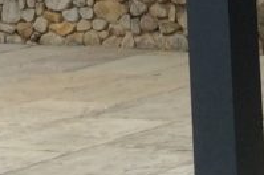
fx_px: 1479
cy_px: -277
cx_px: 106
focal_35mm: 202
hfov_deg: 10.2
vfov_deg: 6.4
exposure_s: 1/263
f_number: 2.4
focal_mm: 3.3
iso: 32
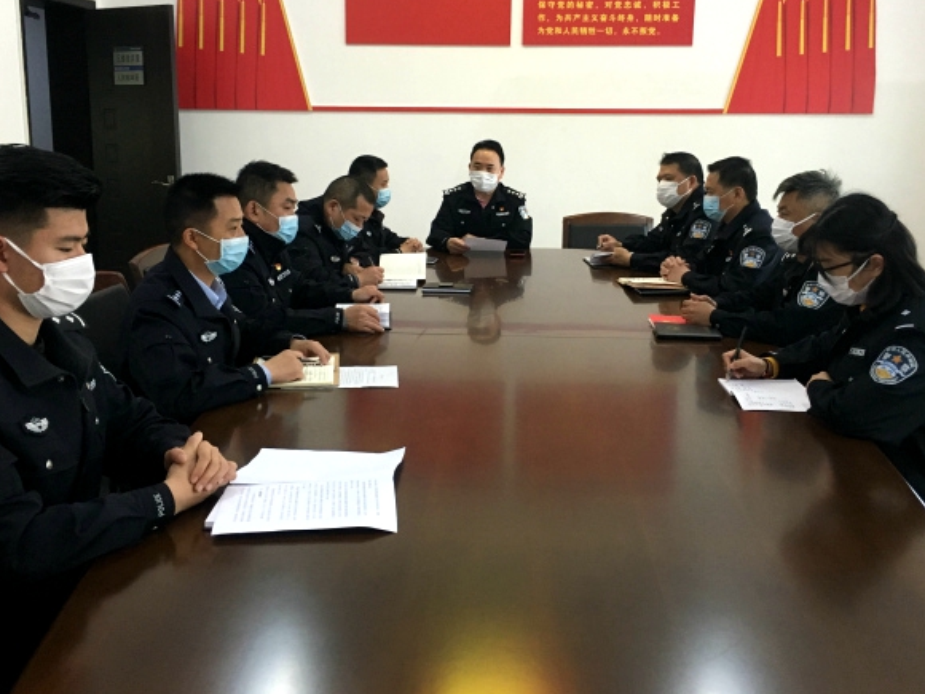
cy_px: 283
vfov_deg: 40.5
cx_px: 469
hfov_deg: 52.6
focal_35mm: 35
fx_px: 935
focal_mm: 4.15
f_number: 2.2
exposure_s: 1/33
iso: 160
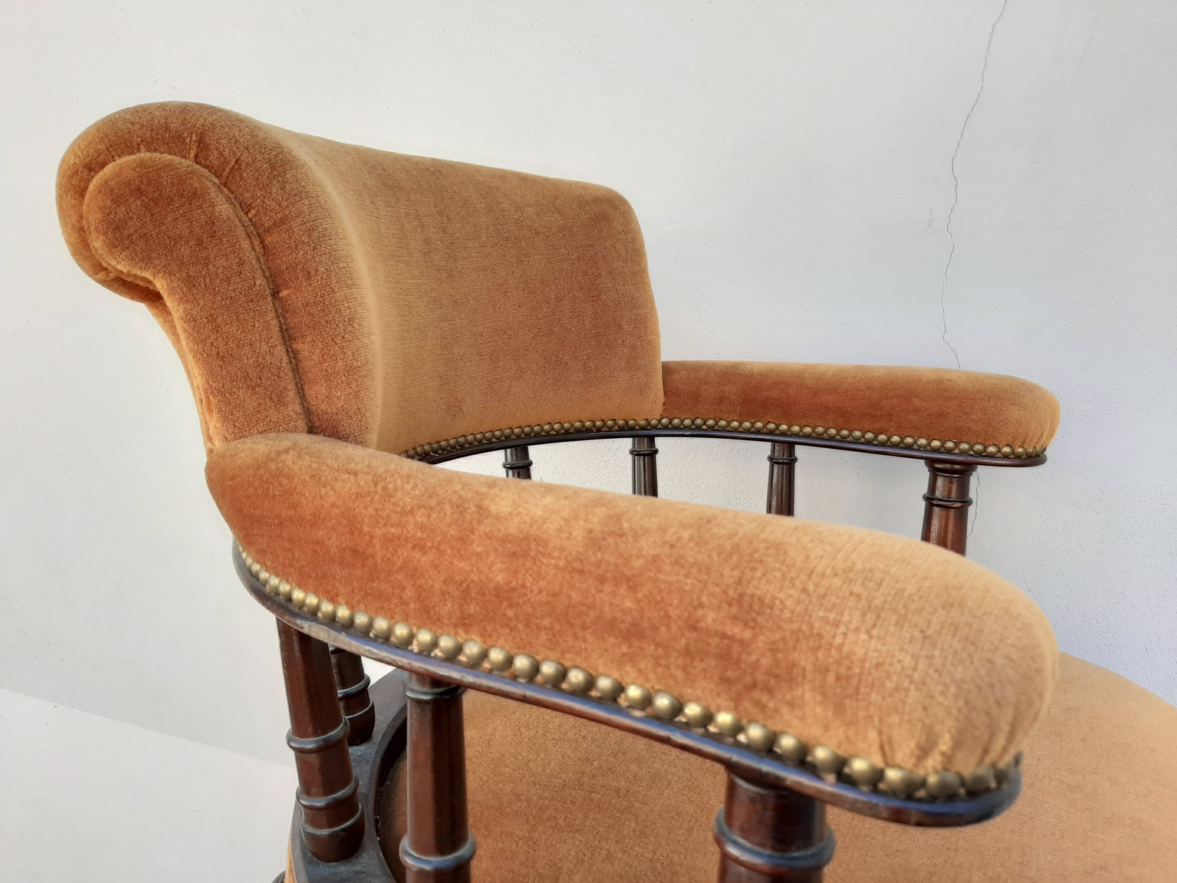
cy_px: 442
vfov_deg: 53.1
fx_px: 884
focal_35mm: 26
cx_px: 588
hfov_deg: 67.3
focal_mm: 3.93
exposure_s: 1/365
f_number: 1.7
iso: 40
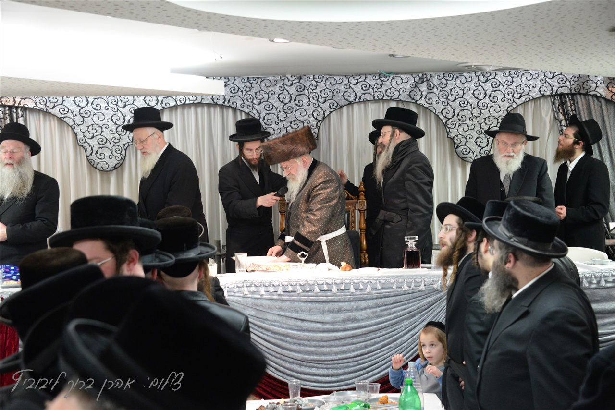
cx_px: 308
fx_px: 1162
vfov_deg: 20.0
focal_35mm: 68
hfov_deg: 29.6
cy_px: 205
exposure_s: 1/80
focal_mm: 68
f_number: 5.6
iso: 2500
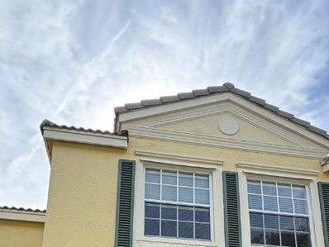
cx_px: 151
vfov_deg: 32.3
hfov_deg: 51.3
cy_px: 302
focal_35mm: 36
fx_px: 342
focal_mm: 2.22
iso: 64
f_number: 2.2
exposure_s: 1/914
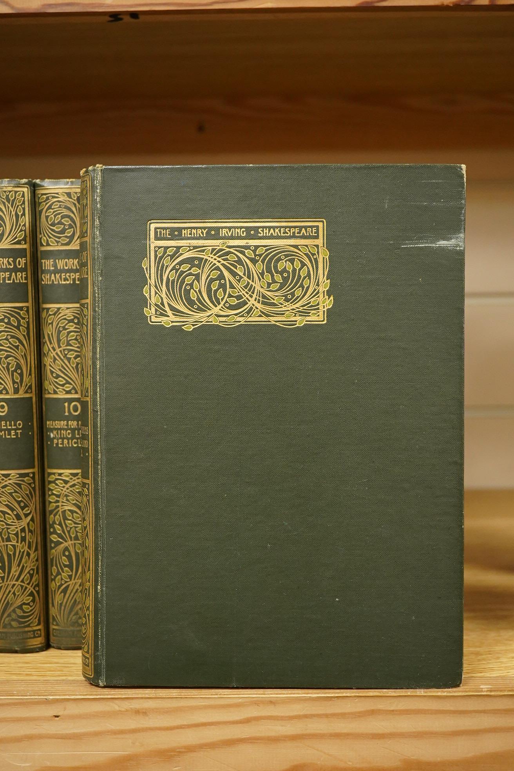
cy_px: 386
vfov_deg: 43.6
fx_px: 964
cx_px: 257
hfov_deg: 29.9
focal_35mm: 45
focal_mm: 30
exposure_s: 1/160
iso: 2500
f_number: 6.3
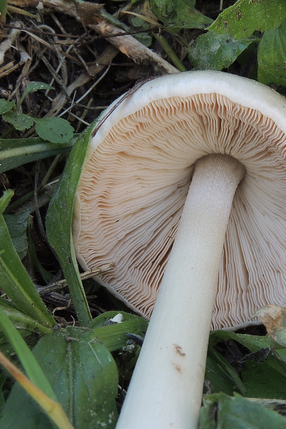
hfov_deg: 20.4
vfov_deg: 30.5
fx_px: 786
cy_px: 214
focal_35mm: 66
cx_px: 229
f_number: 7.8
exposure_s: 1/15
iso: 100
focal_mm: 8.3
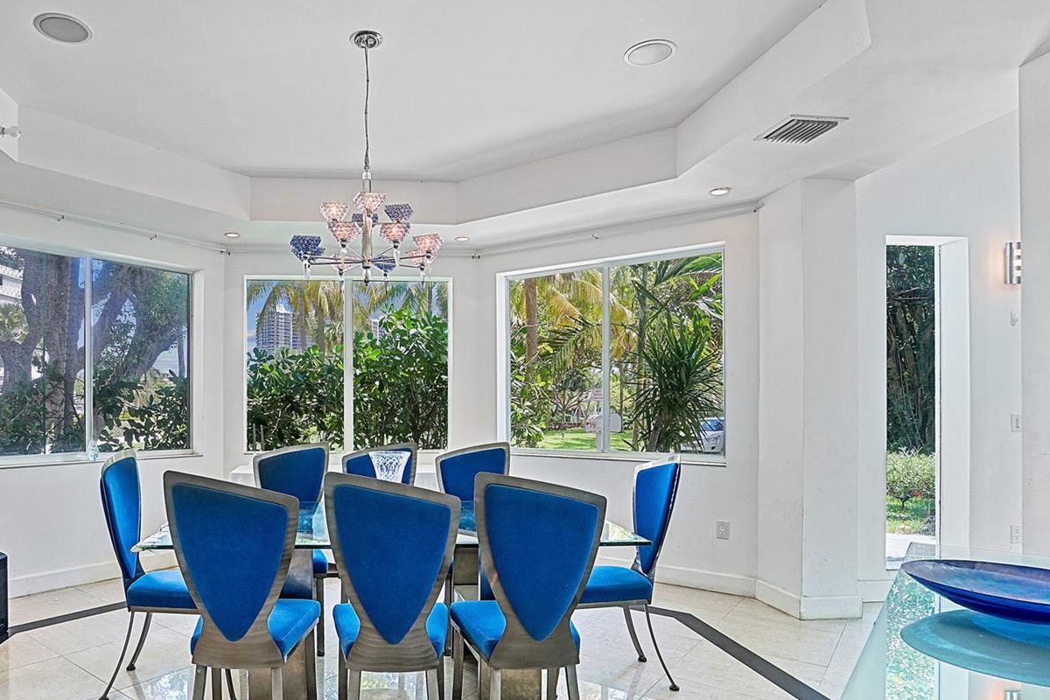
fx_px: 583
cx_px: 409
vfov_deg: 61.5
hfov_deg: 82.7
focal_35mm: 20
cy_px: 414
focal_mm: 10
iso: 200
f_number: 5.6
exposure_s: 1/20
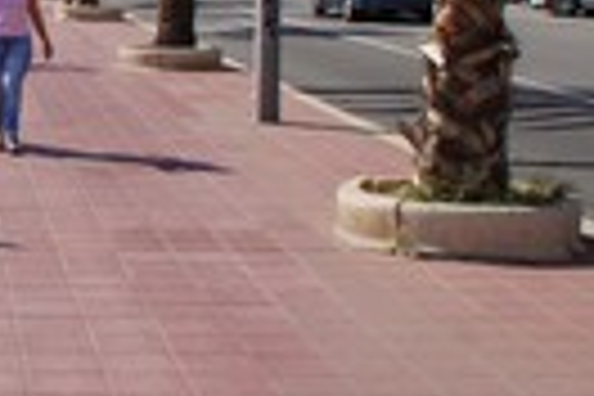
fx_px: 1551
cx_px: -194
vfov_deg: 14.3
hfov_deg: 19.8
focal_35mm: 94
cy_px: 2
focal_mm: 18
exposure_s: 1/160
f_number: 11
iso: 100
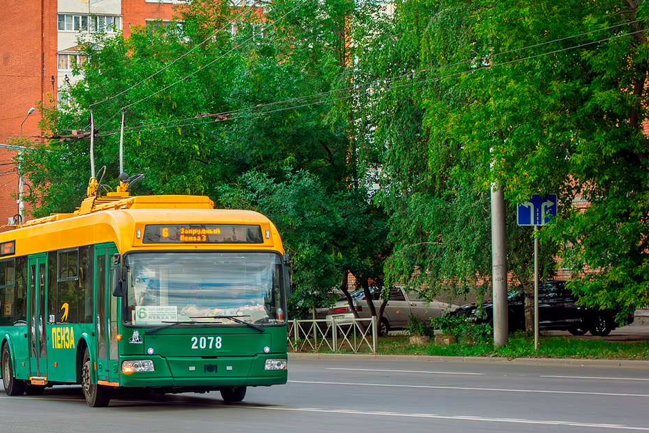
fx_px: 2253
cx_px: 211
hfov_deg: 16.4
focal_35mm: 125
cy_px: 153
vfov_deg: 11.0
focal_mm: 28.84
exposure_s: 1/400
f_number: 4.5
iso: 320
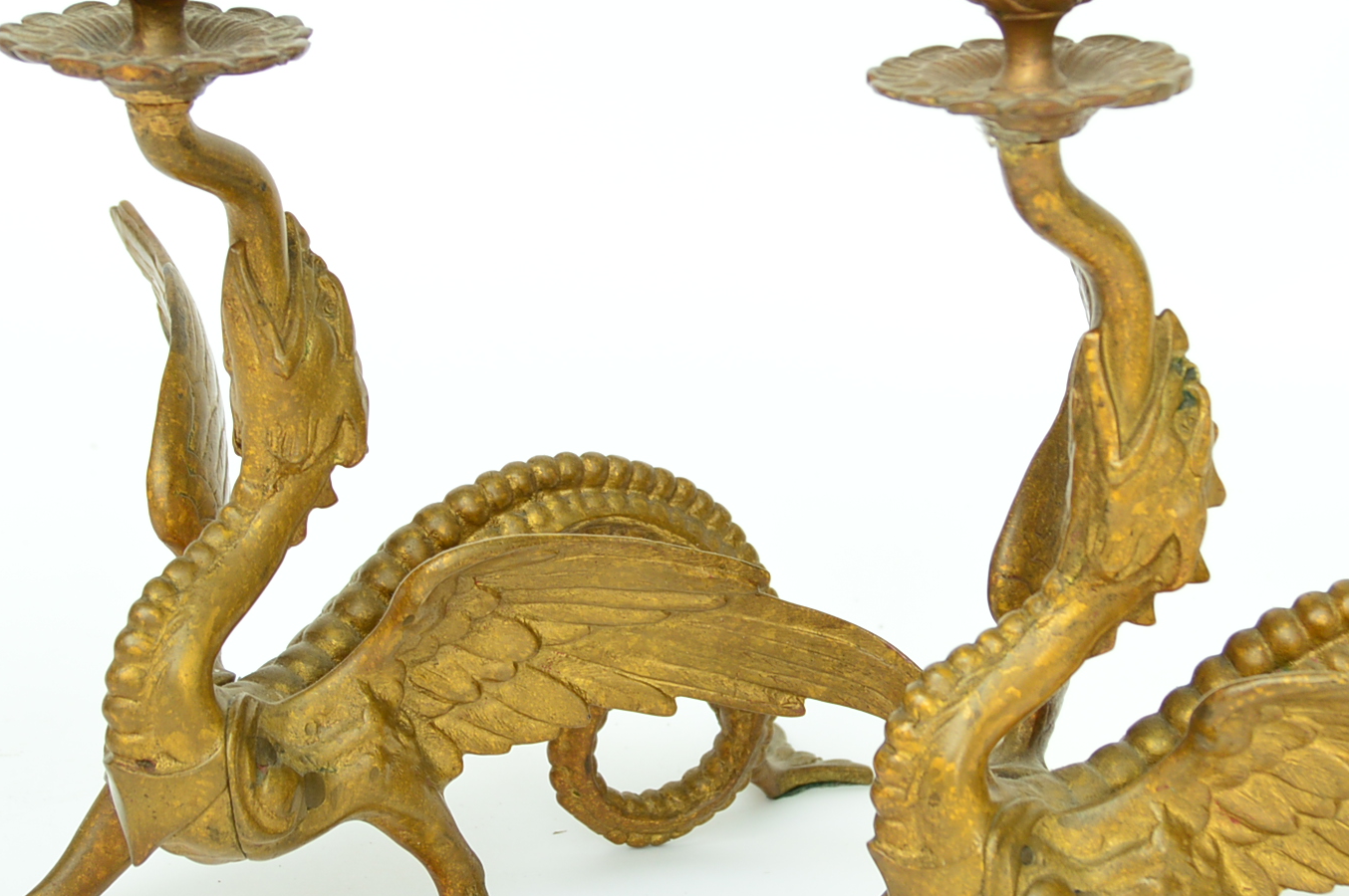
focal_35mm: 100
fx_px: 3744
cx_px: 688
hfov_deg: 20.4
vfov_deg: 13.7
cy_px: 391
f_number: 5.6
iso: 200
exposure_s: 1/200
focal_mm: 30
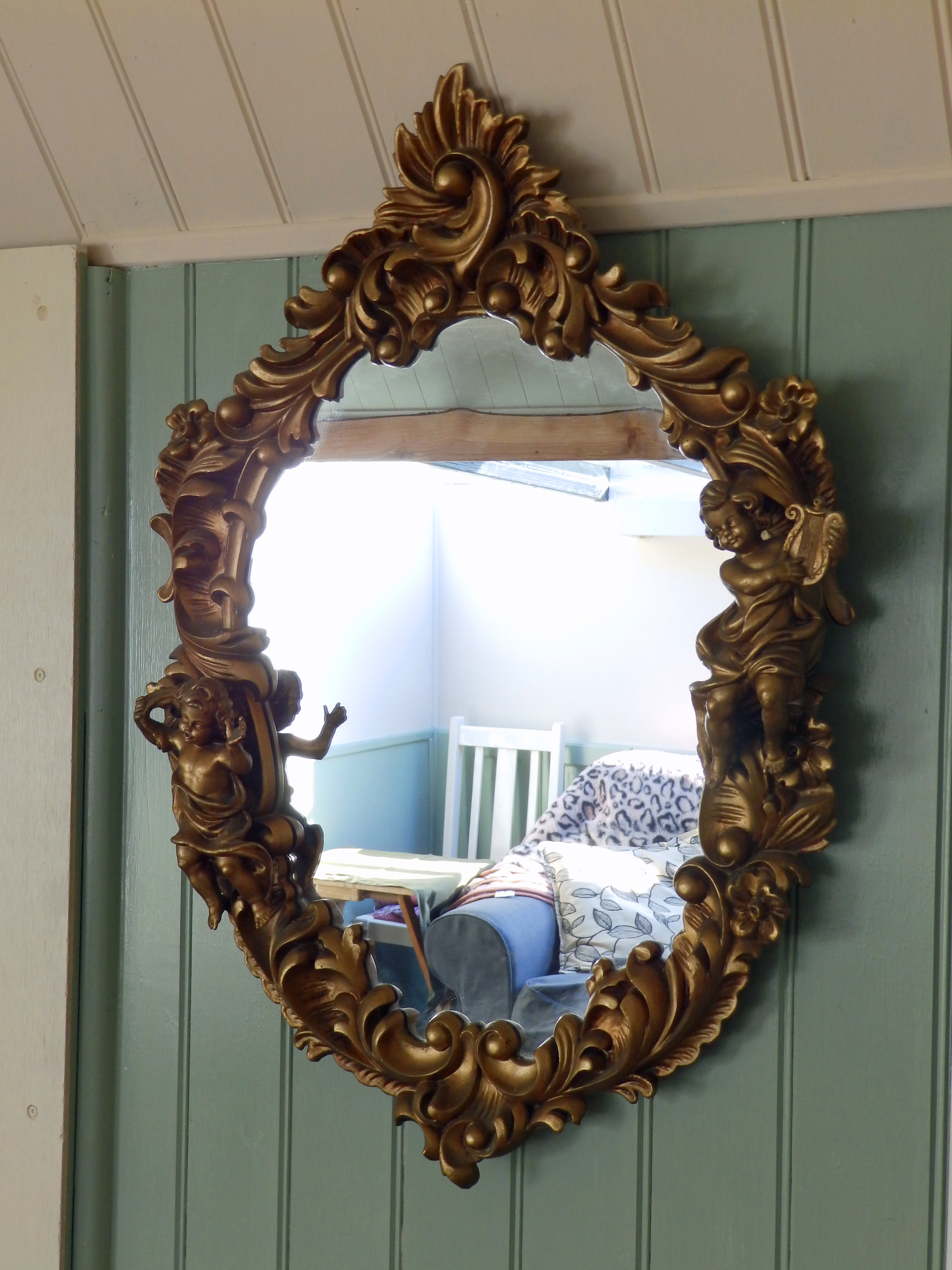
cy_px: 635
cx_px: 476
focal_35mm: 46
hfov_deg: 31.5
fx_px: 1687
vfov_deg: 41.2
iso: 160
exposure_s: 1/40
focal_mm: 8.2
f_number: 4.2
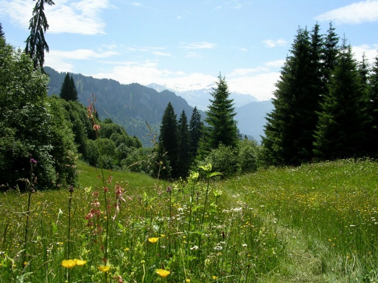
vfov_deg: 37.7
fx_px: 415
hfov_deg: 49.0
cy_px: 142
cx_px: 189
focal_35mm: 38
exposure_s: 1/280
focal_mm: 5.8
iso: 50
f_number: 5.6
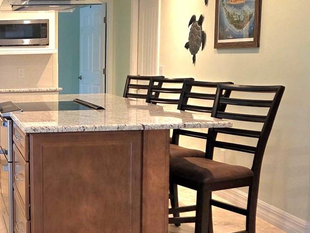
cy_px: 132
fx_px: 546
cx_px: -3
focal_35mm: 61
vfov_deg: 24.0
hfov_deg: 29.5
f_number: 1.8
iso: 400
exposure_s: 1/120
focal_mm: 5.4
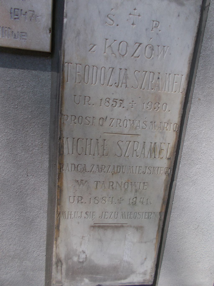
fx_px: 214
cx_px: 107
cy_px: 143
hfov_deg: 53.1
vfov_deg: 67.3
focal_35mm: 26
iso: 80
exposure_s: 1/200
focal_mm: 4.6
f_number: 3.2
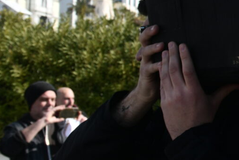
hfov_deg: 13.5
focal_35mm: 121
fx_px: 803
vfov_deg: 11.2
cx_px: 532
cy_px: -2
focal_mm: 24
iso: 160
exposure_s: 1/400
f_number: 7.1
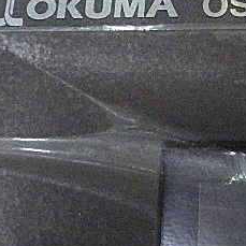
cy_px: 3
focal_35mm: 84
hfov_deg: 20.4
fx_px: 675
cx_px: 201
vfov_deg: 20.0
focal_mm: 6.1
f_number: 3.8
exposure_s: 1/50
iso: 1000
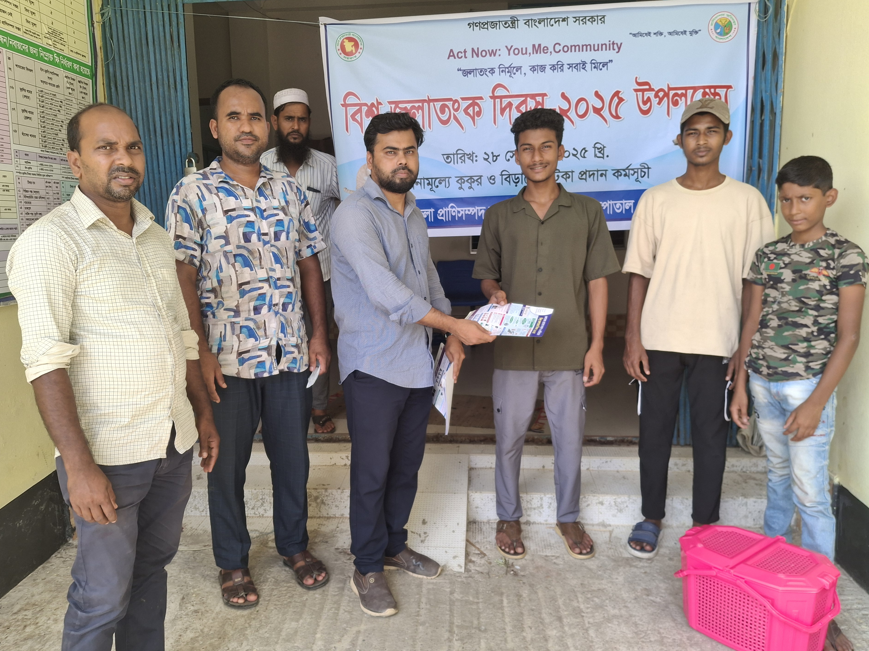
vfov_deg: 51.3
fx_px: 678
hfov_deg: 65.3
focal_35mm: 27
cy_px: 332
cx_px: 422
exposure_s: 1/207
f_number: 1.8
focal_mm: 4.69
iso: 32
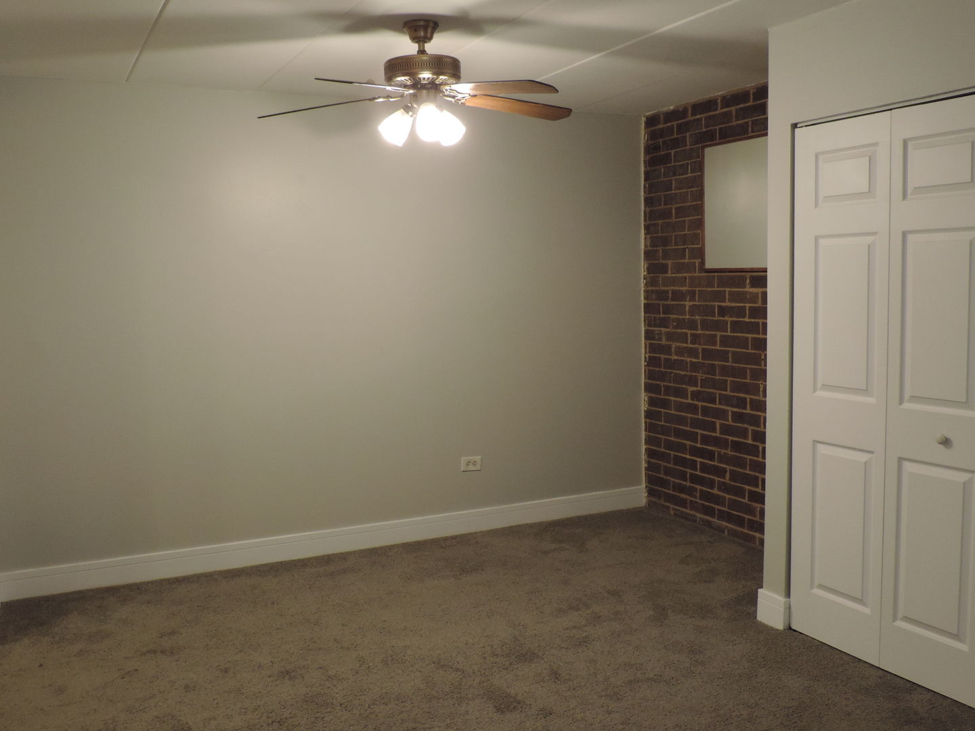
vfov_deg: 42.9
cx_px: 488
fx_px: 929
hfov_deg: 55.4
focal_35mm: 33
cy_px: 366
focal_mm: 5.8
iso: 400
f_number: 3.2
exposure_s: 1/50
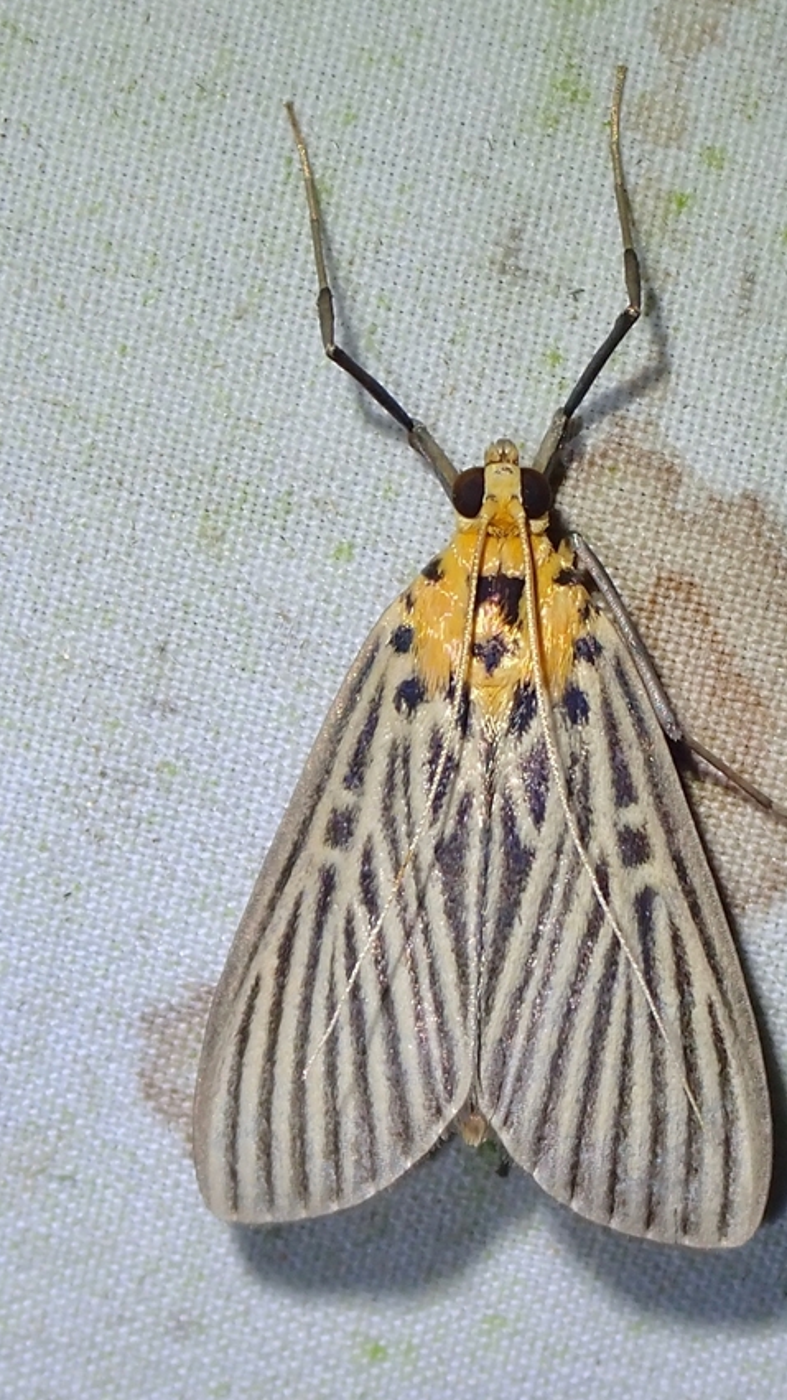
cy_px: 697
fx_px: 4119
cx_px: 509
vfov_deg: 19.3
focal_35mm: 111
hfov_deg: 10.9
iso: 100
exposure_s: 1/400
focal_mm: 18
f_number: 6.3
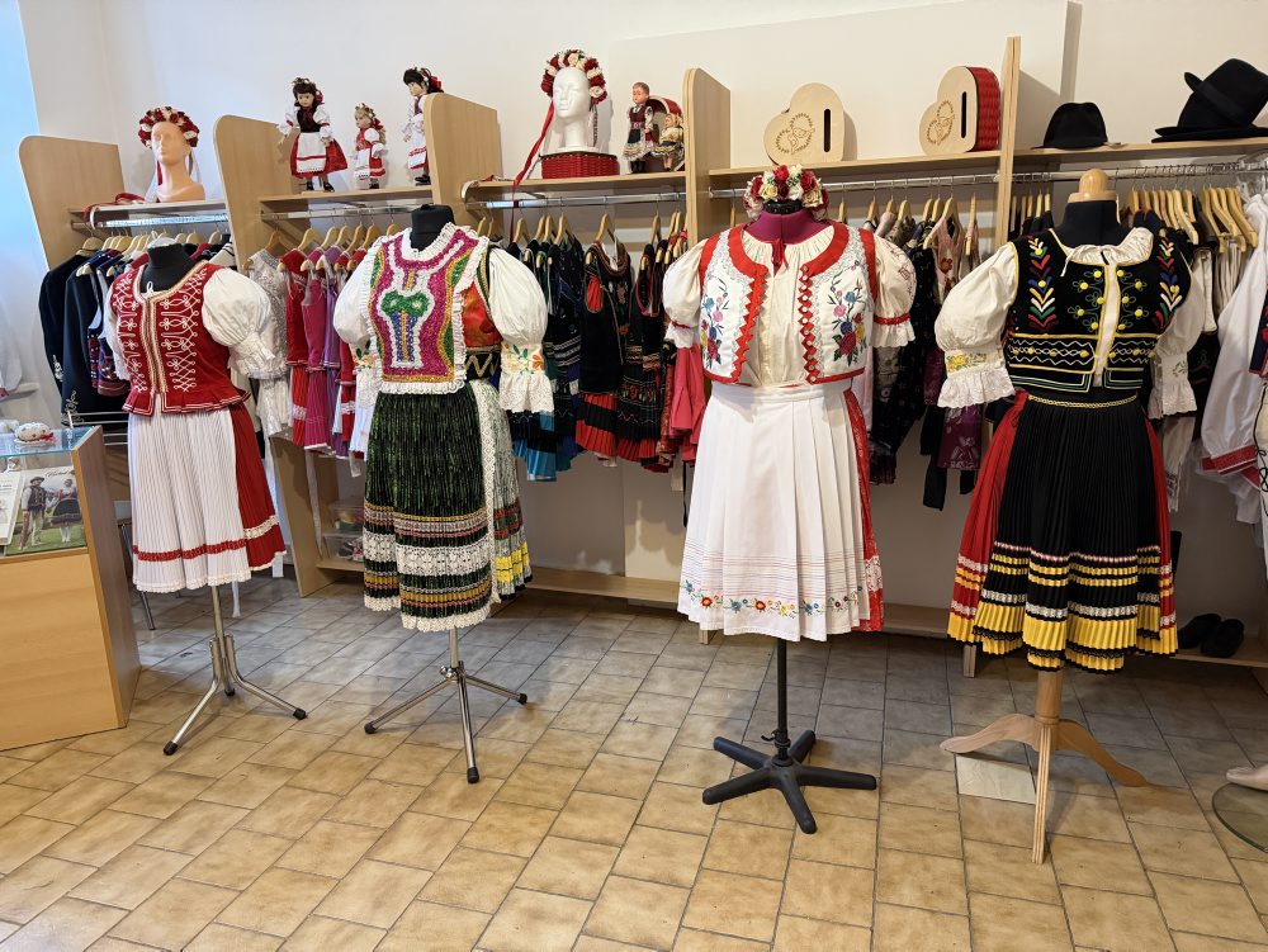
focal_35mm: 24
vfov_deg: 56.9
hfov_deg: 71.6
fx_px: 880
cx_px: 634
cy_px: 476
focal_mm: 6.76
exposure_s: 1/50
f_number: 1.78
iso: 400
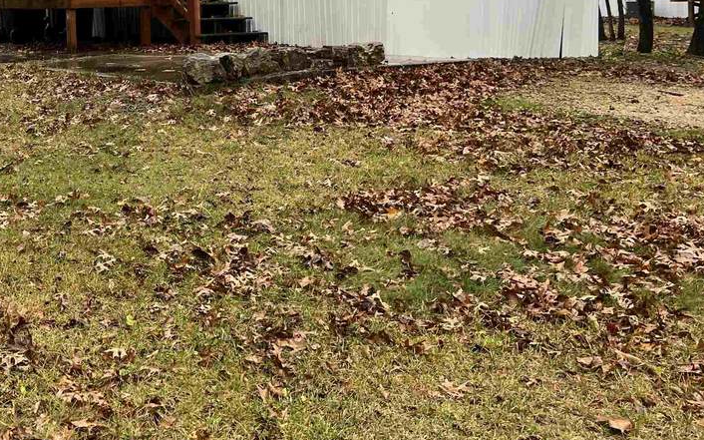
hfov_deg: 37.7
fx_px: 959
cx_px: 71
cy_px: 24
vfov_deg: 24.9
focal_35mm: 50
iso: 40
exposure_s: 1/121
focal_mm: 5.7
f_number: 1.5
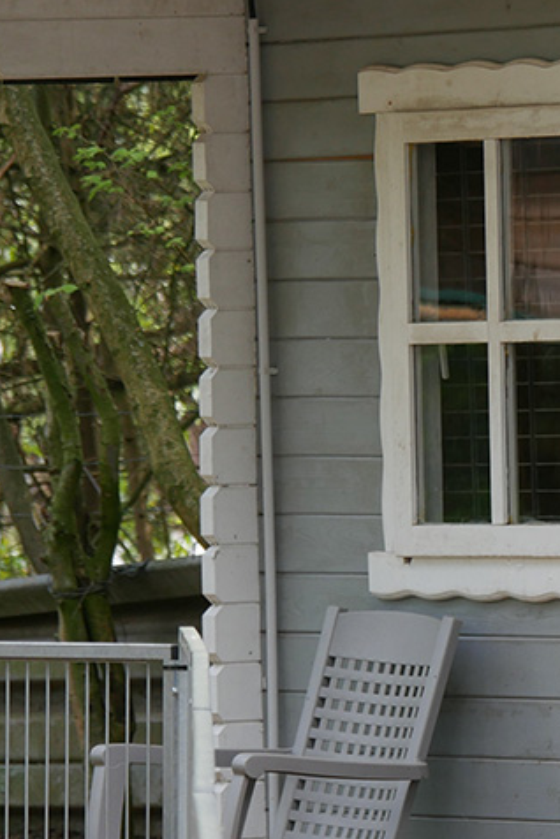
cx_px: 865
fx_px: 12202
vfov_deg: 3.9
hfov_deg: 2.6
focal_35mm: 523
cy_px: 351
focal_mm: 100
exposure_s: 1/250
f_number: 4
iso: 250
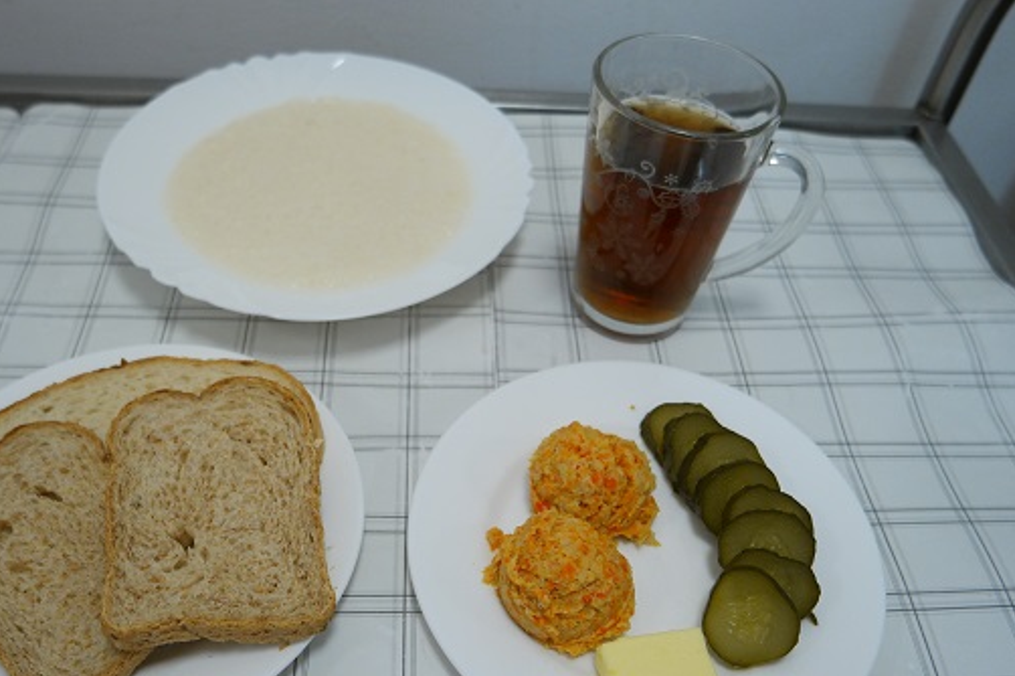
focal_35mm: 31
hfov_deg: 60.1
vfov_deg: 42.1
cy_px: 401
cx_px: 449
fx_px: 873
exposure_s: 1/250
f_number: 3.5
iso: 800
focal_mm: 16
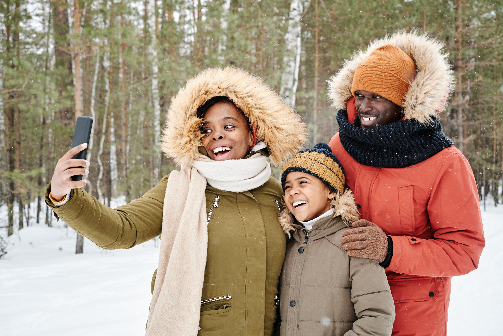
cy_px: 168
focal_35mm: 50
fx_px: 699
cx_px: 252
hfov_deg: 39.6
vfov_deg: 27.0
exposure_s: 1/320
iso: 400
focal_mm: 33
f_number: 4
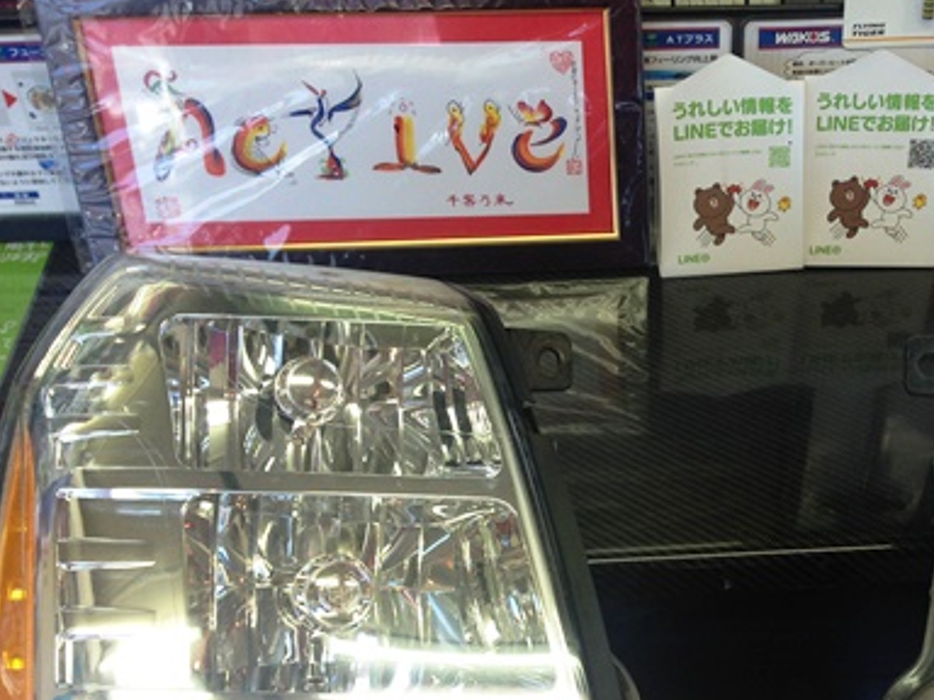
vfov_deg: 26.4
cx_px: 715
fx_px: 1484
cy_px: 474
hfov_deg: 34.1
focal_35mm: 55
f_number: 2.4
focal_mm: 4.12
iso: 50
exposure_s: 1/40
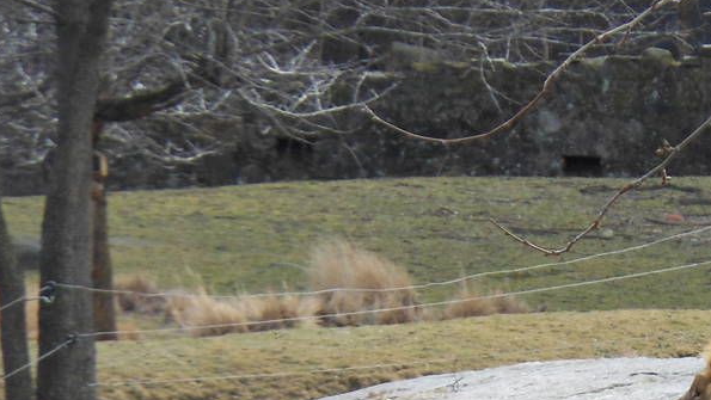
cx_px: 796
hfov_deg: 3.8
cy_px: 511
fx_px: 10824
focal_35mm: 574
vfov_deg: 2.1
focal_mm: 35
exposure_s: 1/60
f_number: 5.6
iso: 80
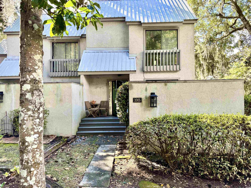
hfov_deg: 71.6
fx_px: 174
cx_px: 126
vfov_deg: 56.8
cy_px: 94
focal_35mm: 24
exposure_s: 1/213
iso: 64
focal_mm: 6.76
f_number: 1.78
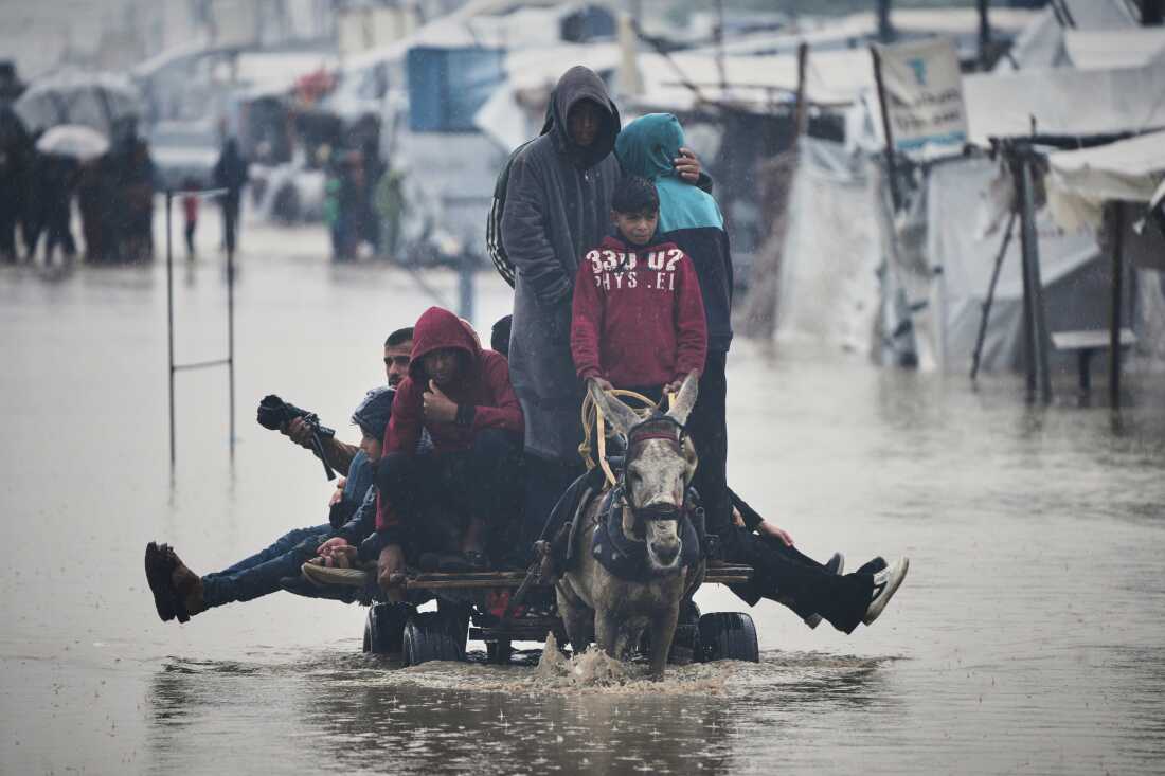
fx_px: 11583
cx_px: 582
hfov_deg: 5.8
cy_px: 388
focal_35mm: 358
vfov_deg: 3.8
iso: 100
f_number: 5.6
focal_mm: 358
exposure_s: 1/640
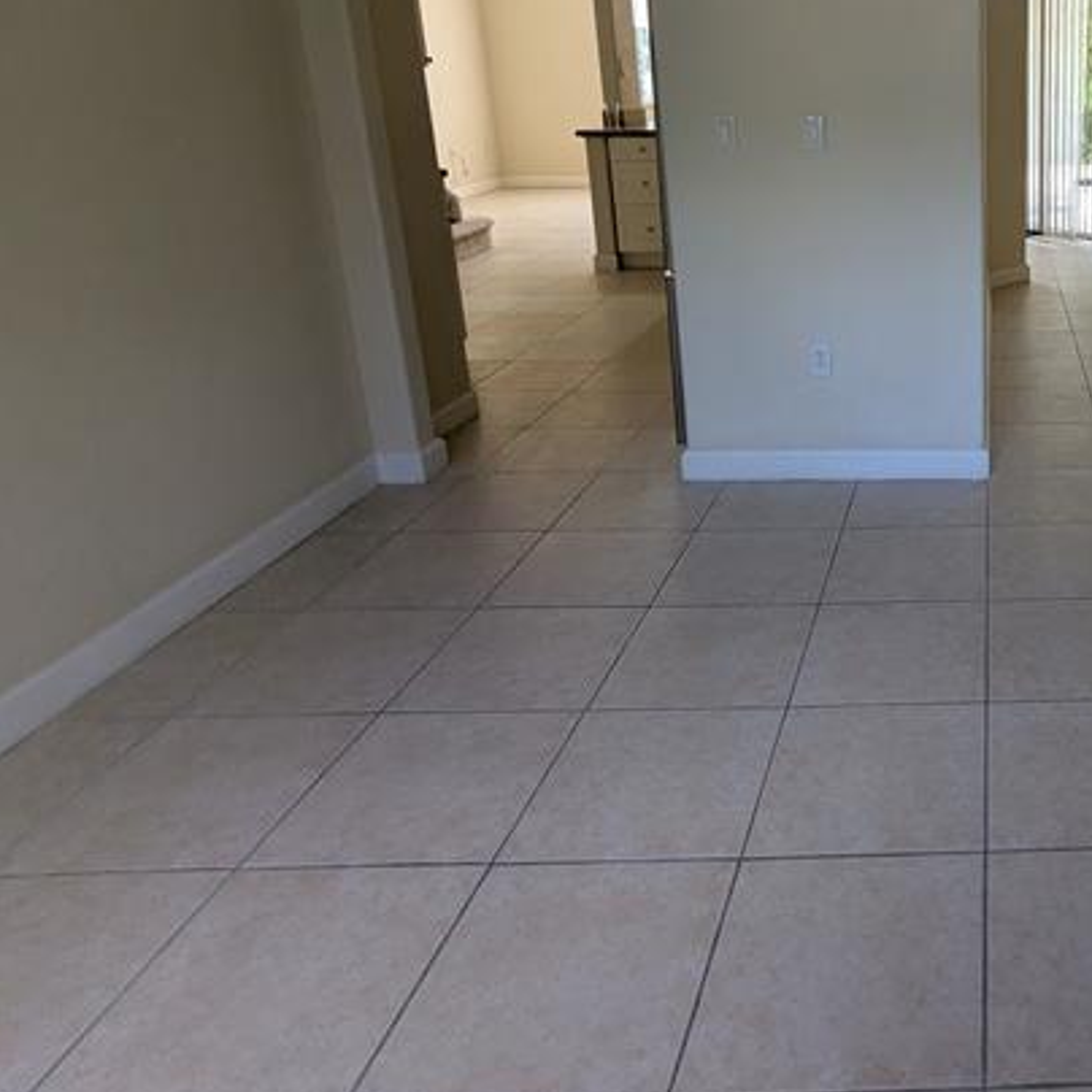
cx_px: 1035
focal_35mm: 28
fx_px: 999
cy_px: 322
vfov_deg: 55.5
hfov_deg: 49.3
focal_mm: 2.35
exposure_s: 1/60
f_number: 2.2
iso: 62
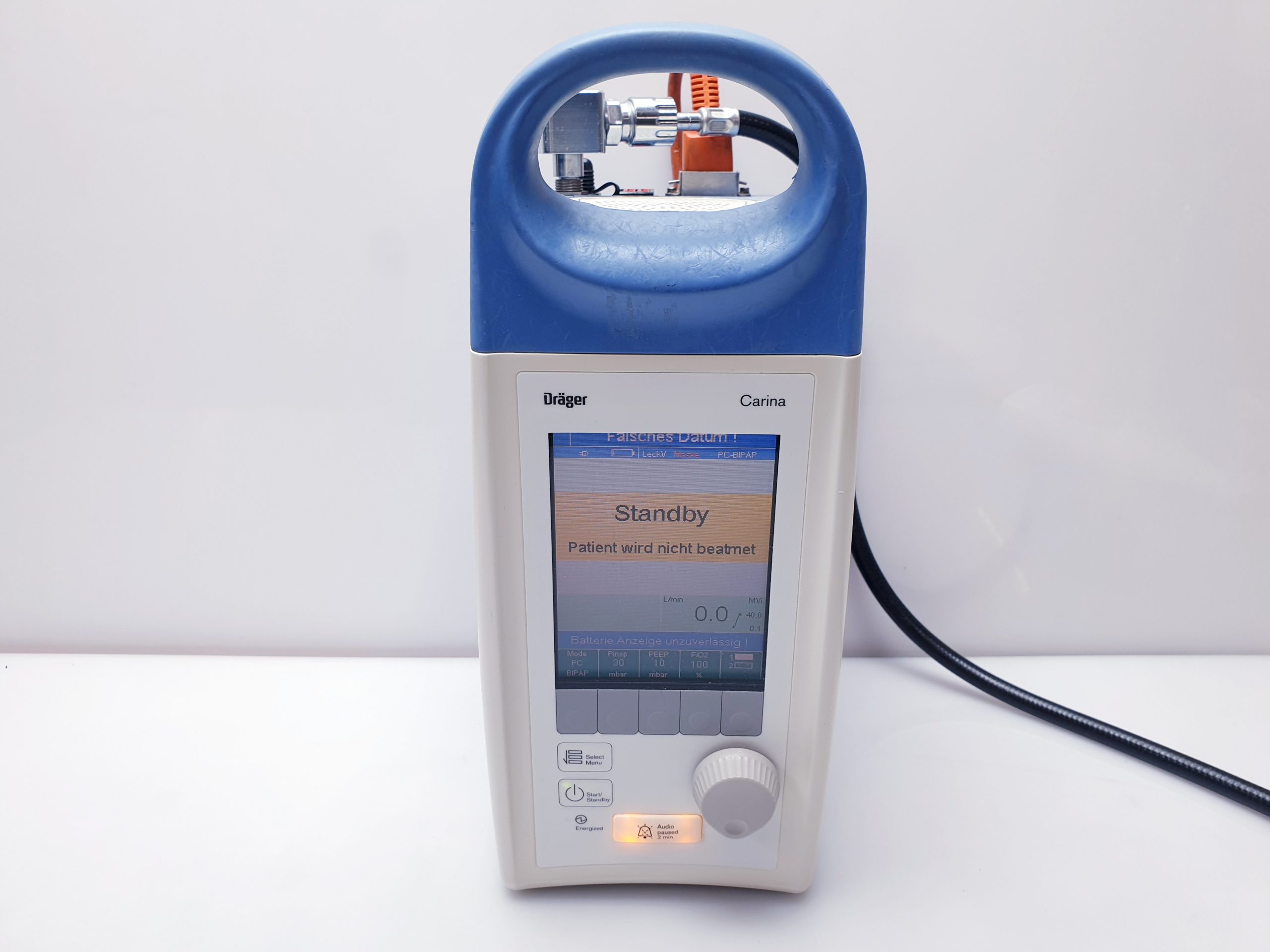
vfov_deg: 53.1
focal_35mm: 26
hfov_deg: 67.3
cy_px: 476
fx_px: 954
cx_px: 635
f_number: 2.4
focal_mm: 4.3
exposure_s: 1/50
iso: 50
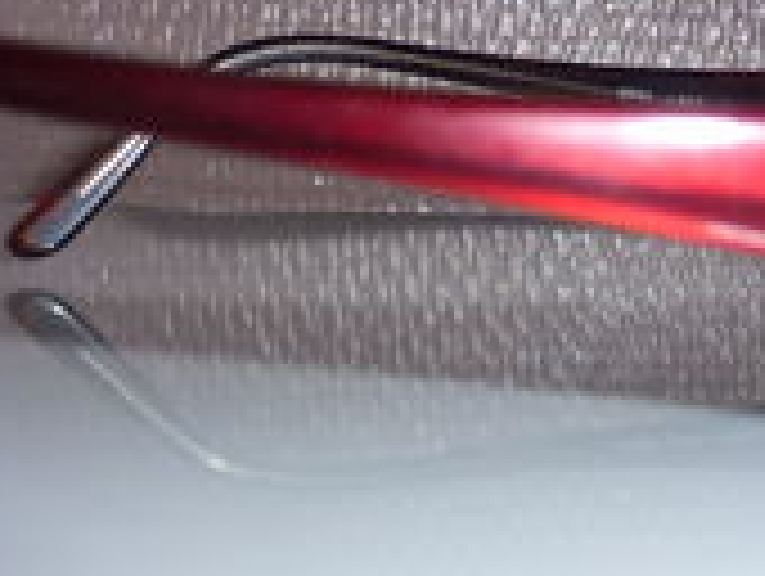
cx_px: 504
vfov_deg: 16.6
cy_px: 45
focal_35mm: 88
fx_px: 1948
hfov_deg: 22.1
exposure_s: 1/60
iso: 160
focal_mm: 4.3
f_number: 3.3
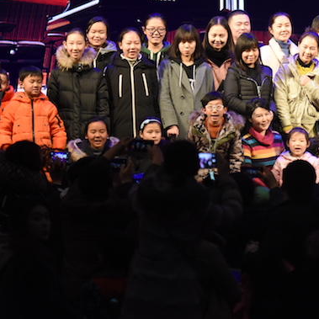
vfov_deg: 7.8
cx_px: 311
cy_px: 118
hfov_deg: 7.8
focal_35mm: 224
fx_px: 2335
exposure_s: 1/500
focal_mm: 90
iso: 1250
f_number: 2.8
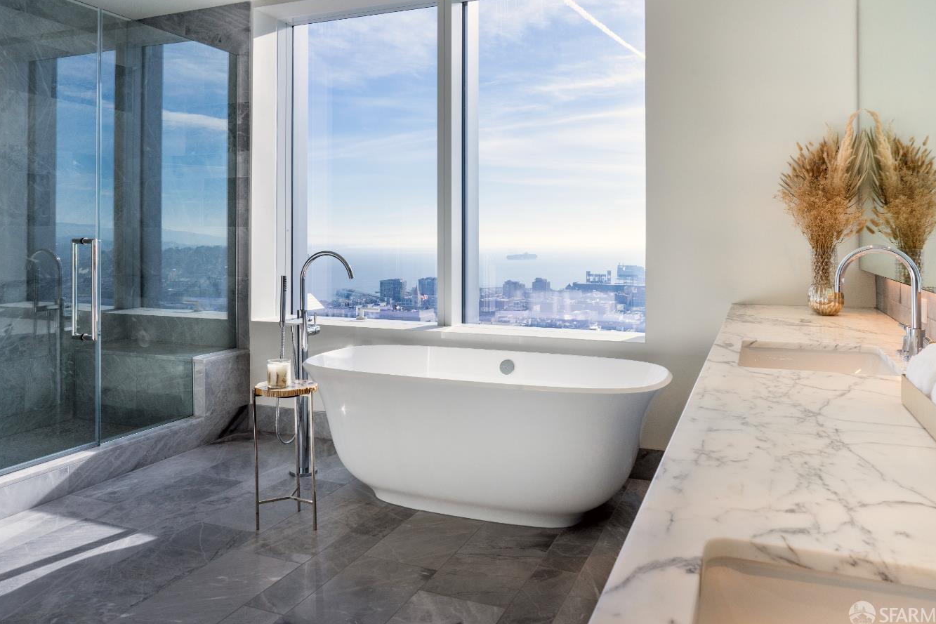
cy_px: 279
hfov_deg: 67.3
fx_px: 702
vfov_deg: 47.9
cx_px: 433
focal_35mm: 27
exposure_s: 1/160
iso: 100
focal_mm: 24
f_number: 11
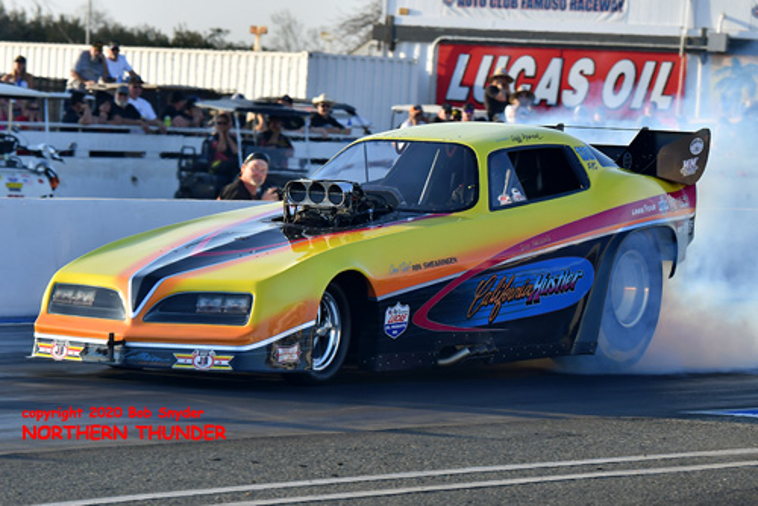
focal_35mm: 183
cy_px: 253
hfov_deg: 11.2
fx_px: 3855
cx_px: 379
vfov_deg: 7.5
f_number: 5.6
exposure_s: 1/800
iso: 320
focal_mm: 122
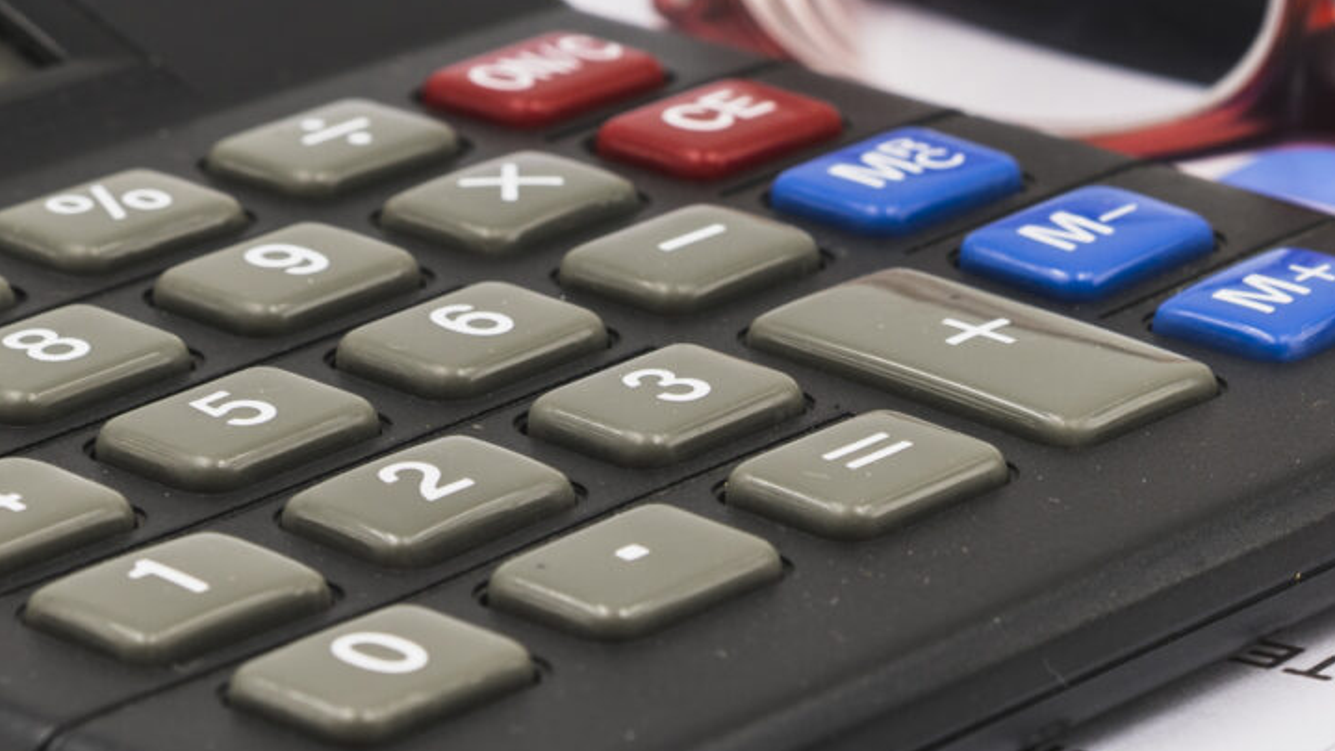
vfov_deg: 5.9
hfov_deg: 10.5
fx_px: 7257
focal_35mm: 205
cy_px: 746
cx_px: 960
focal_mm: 55
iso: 100
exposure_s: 1/15
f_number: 9
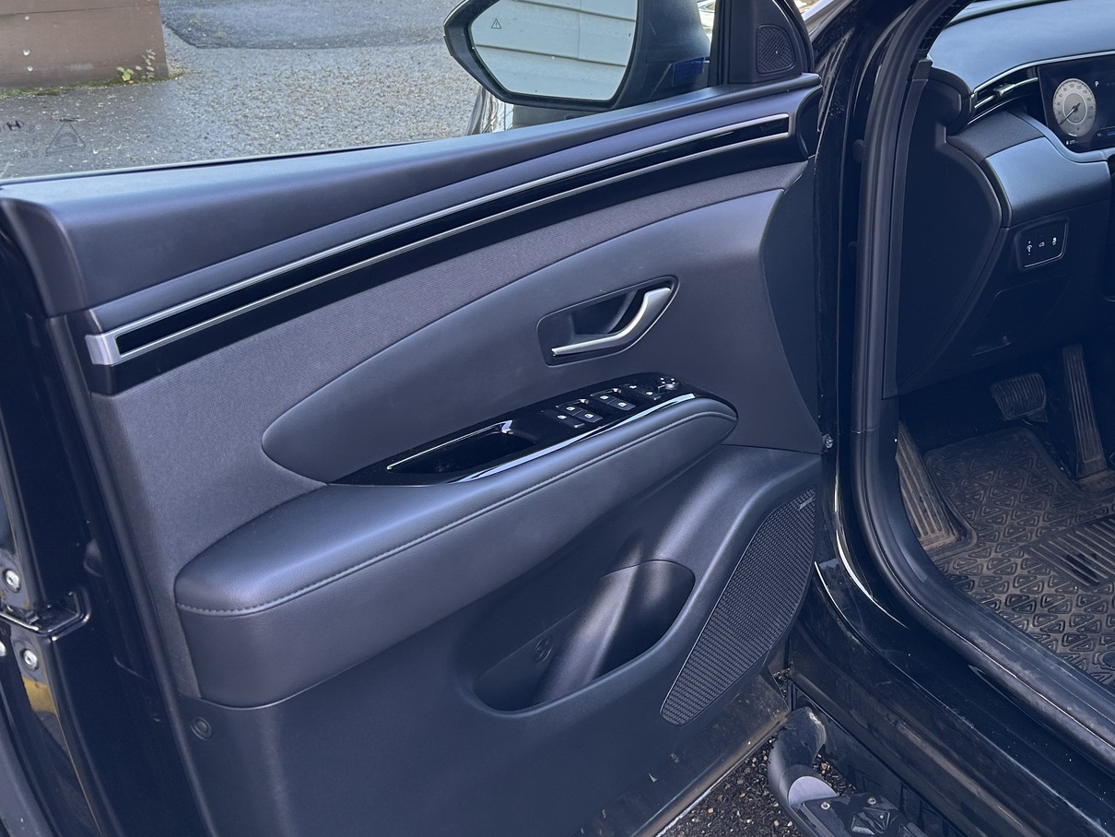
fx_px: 1418
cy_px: 220
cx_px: 874
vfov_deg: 32.3
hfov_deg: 41.3
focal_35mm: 44
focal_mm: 5.7
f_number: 1.5
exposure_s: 1/156
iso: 40
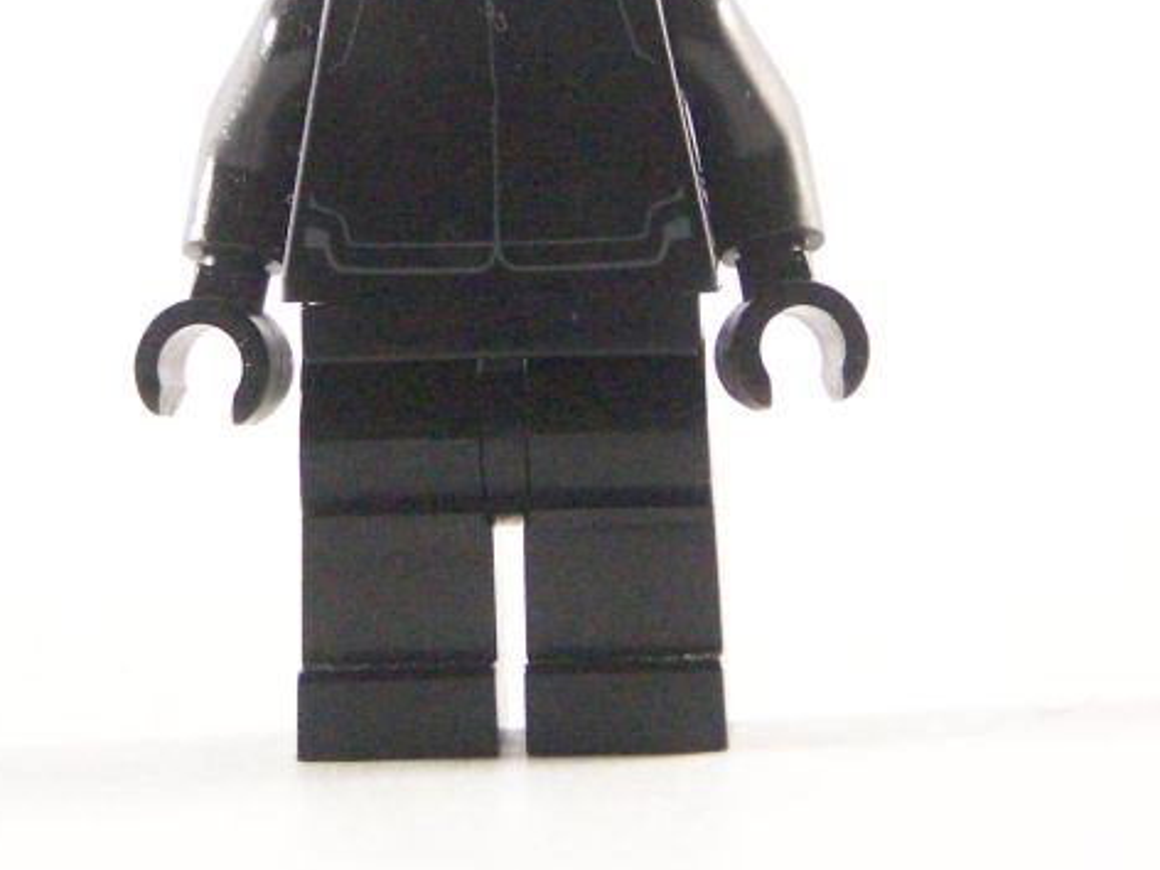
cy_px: 84
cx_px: 533
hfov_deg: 8.7
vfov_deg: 6.5
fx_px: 7640
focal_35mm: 228
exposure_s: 1/45
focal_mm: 17.5
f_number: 3.2
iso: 400
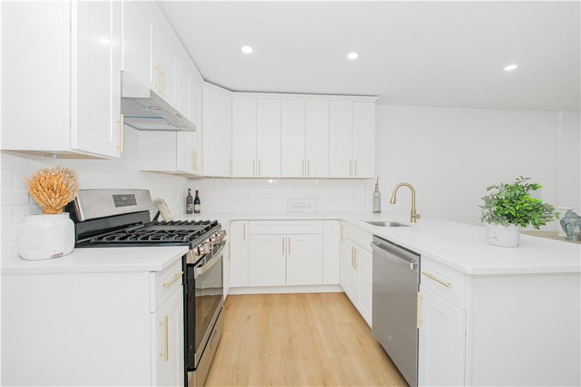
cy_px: 194
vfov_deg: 77.3
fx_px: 242
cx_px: 290
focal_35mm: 15
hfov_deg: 100.4
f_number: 7.1
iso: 1250
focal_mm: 10
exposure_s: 1/160
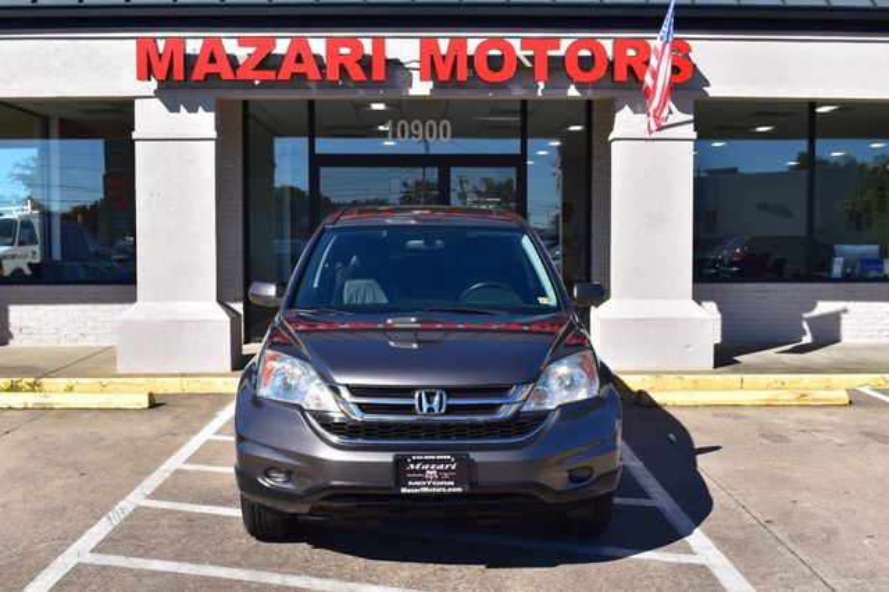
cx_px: 444
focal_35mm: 40
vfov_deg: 33.0
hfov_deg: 47.9
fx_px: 1000
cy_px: 296
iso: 360
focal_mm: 27
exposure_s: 1/500
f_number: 11
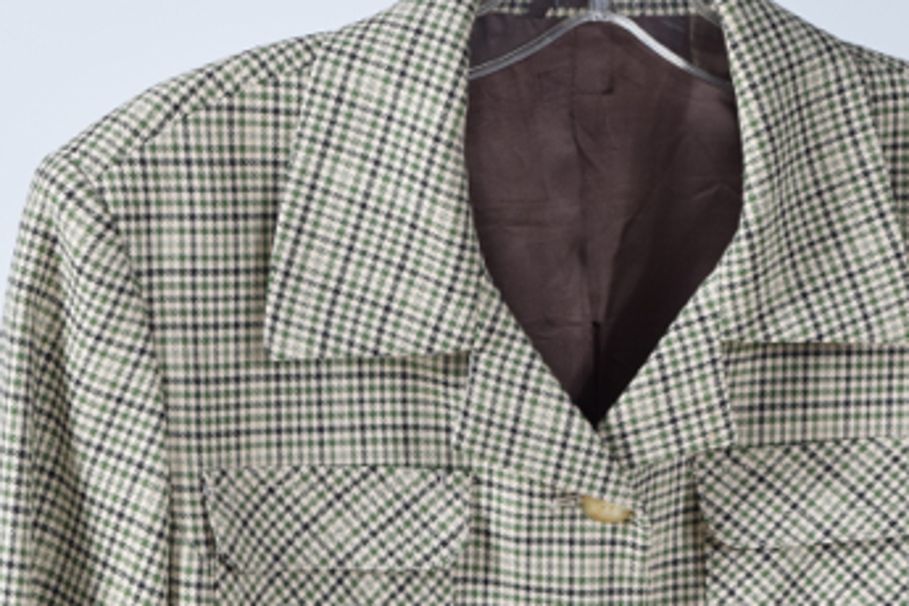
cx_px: 553
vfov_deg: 9.0
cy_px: 399
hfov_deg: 13.4
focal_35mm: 153
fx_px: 3861
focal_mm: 55
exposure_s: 1/125
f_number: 14
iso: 400
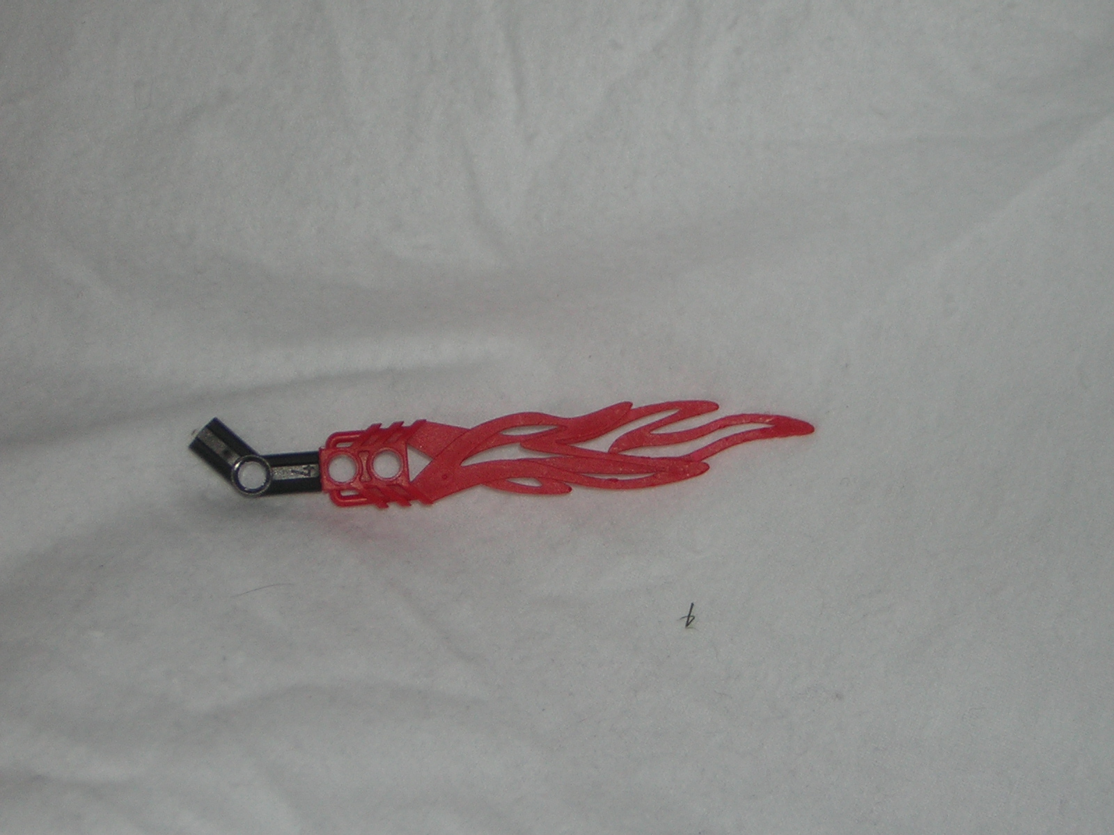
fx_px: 3218
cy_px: 418
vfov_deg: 14.8
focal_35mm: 100
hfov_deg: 19.6
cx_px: 557
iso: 50
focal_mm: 13.1
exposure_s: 1/60.1
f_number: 4.5
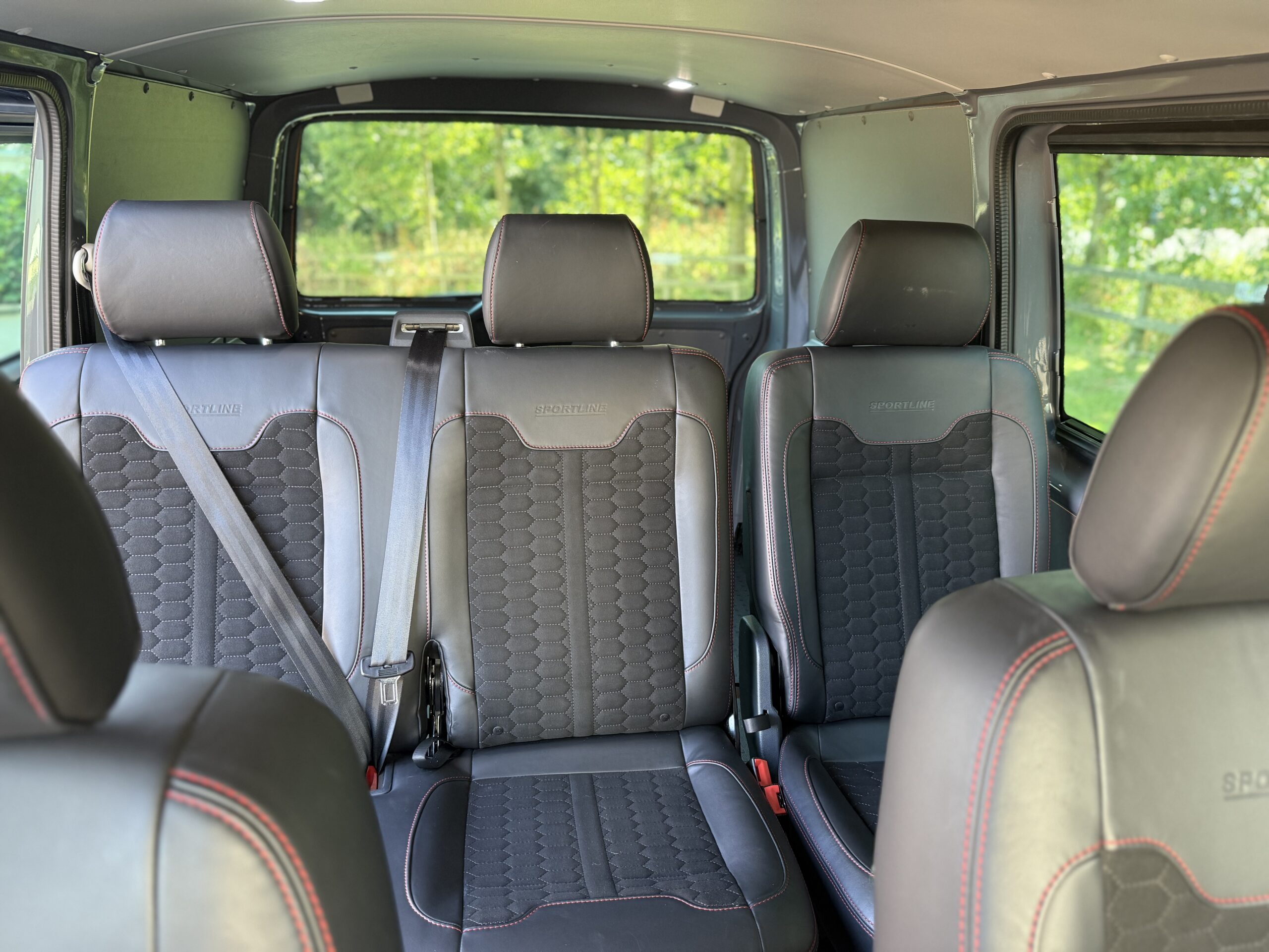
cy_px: 476
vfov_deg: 56.8
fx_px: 880
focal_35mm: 24
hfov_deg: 71.6
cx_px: 634
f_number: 1.78
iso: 200
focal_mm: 6.76
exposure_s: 1/68
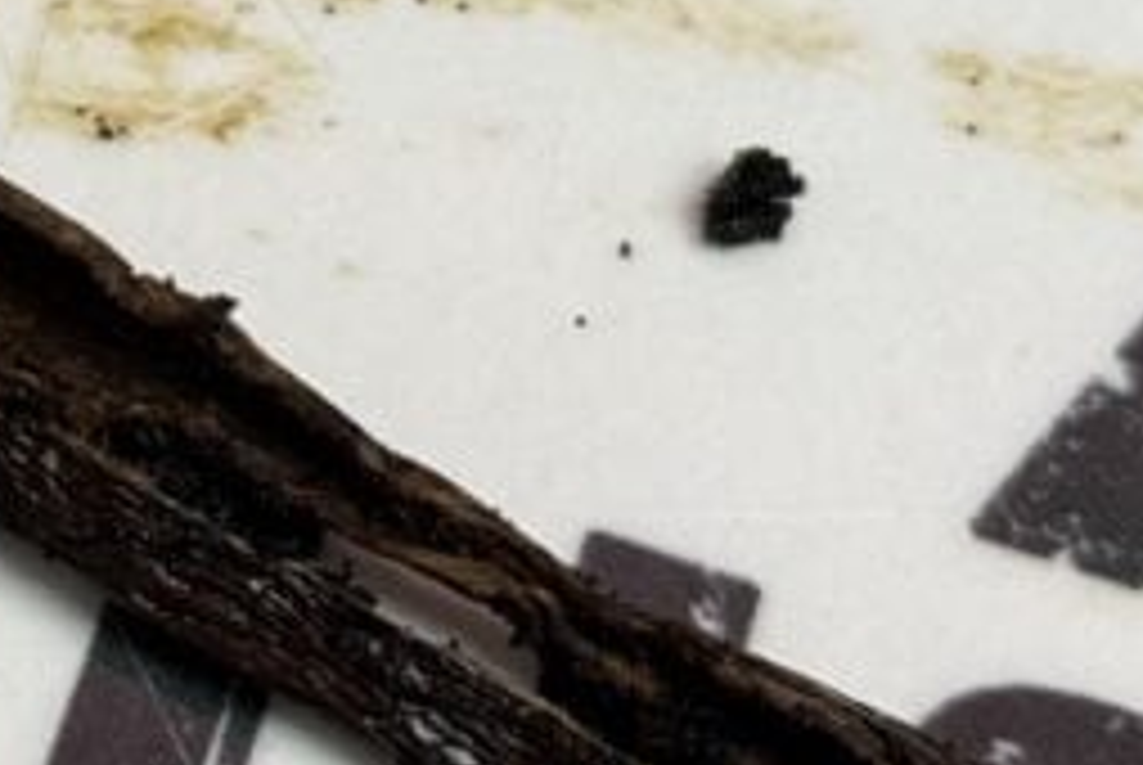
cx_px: -572
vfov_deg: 6.8
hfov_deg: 9.9
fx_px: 6389
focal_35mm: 201
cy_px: -166
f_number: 1.78
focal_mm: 6.76
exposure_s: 1/100
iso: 64
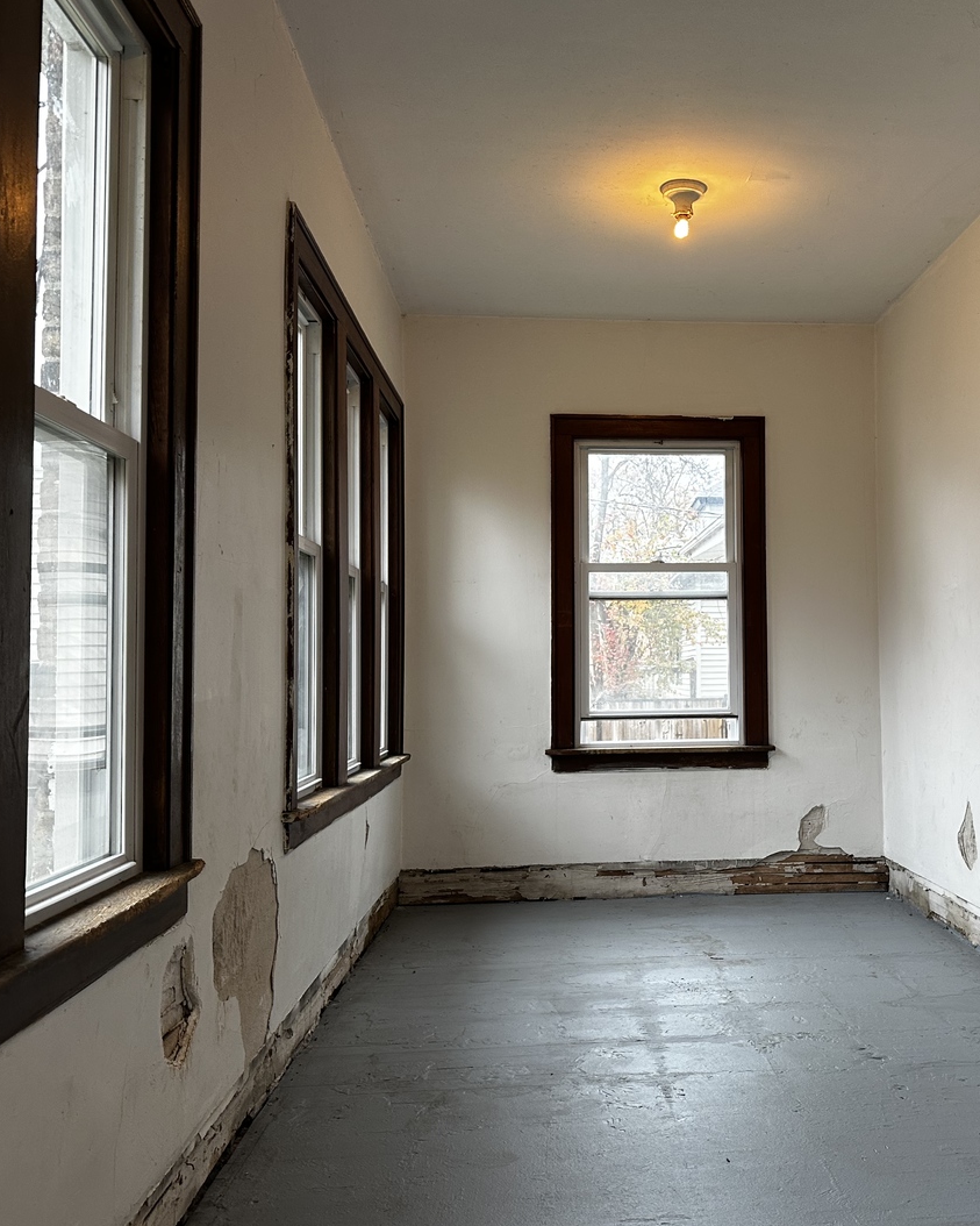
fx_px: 1160
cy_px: 614
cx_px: 671
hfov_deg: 45.0
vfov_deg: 55.7
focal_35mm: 32
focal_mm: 6.86
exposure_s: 1/105
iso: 125
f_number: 1.78
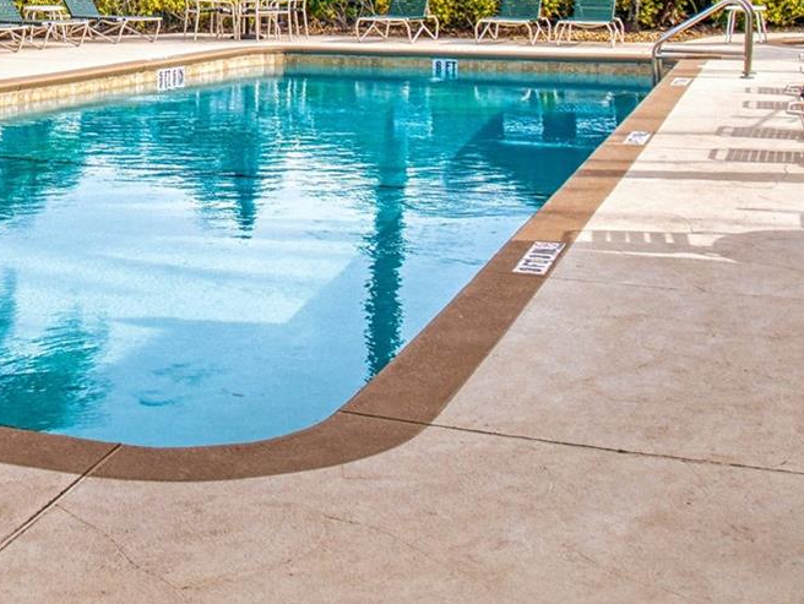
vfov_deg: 19.1
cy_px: -104
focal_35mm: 73
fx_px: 1697
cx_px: 25
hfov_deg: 25.5
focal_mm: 15
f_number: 8
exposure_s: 1/800
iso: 200
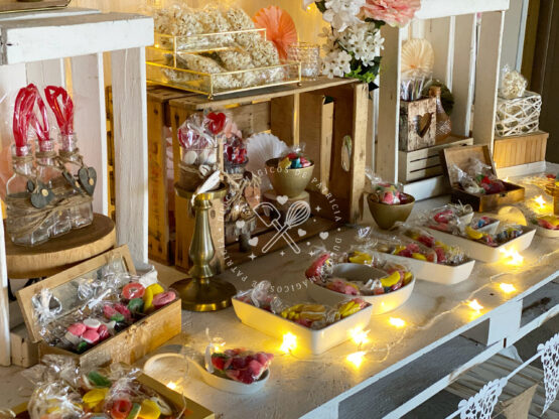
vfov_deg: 28.0
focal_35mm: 52
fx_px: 840
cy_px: 210
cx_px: 280
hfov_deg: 36.8
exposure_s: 1/33
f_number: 2
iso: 125
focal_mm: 6
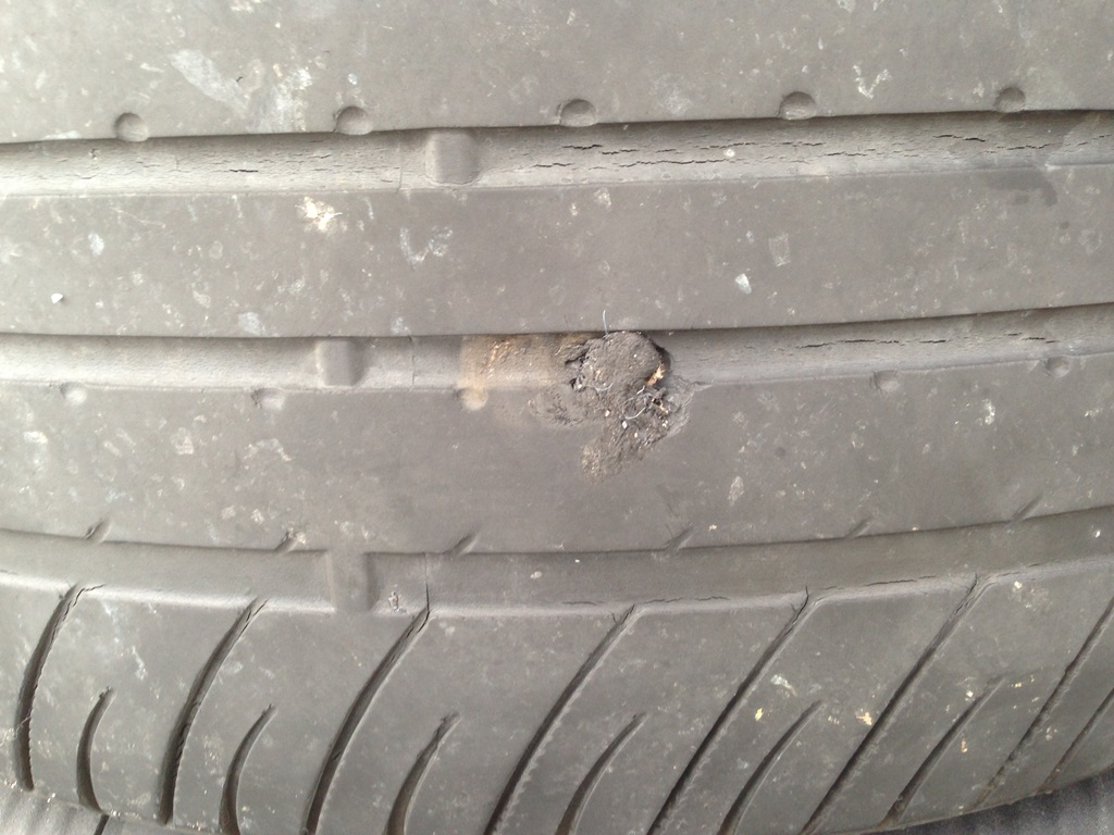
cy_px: 418
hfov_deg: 55.4
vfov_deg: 42.9
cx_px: 557
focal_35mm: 33
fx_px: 1062
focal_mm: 4.12
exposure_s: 1/30
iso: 64
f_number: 2.4
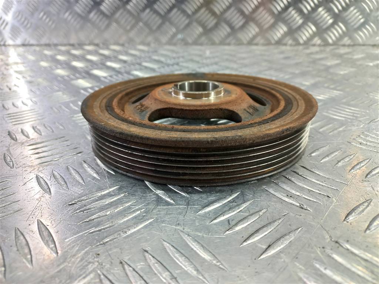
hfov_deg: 69.4
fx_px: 274
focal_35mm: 25
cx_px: 190
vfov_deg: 54.9
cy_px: 142
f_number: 1.8
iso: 125
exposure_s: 1/50
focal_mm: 4.6
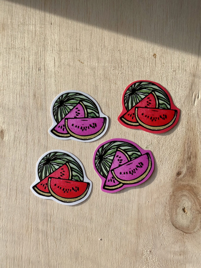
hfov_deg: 30.3
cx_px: 100
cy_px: 134
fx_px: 372
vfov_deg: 39.7
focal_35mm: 48
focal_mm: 6.86
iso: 64
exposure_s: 1/858
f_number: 1.78
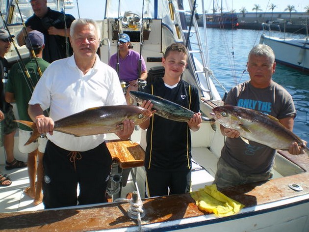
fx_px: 321
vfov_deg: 39.6
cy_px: 116
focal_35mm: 36
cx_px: 154
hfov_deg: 51.4
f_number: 4.6
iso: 50
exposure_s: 1/250
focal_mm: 6.3
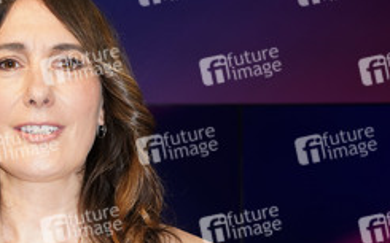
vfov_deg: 17.3
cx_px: 39
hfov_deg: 26.6
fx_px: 797
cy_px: 186
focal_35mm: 75
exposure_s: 1/160
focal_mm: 40
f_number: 5.6
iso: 2000
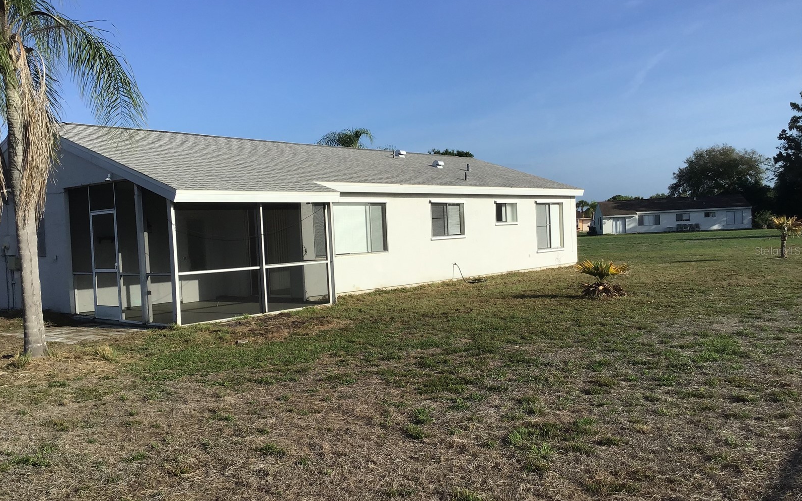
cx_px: 400
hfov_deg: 58.1
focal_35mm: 33
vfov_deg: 38.3
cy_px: 250
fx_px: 721
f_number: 2.4
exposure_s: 1/1567
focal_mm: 3.3
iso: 25
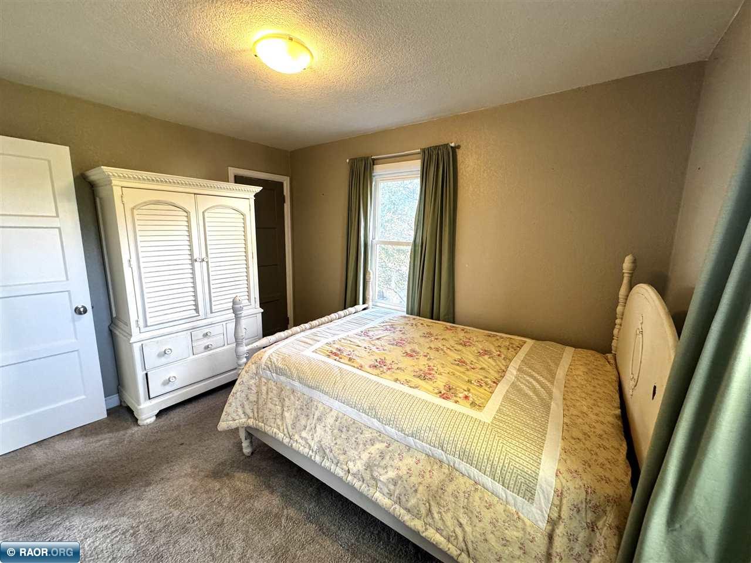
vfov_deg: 85.7
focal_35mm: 14
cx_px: 376
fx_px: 304
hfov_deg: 102.1
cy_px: 282
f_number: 2.2
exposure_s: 1/60
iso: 250
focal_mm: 2.22
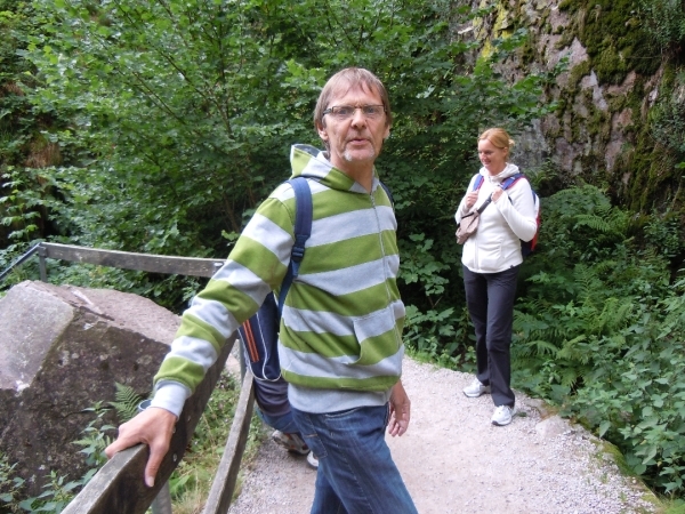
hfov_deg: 60.0
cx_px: 342
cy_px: 257
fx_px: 594
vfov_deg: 46.8
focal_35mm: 30
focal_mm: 5.4
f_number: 3.5
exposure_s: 1/60
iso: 200
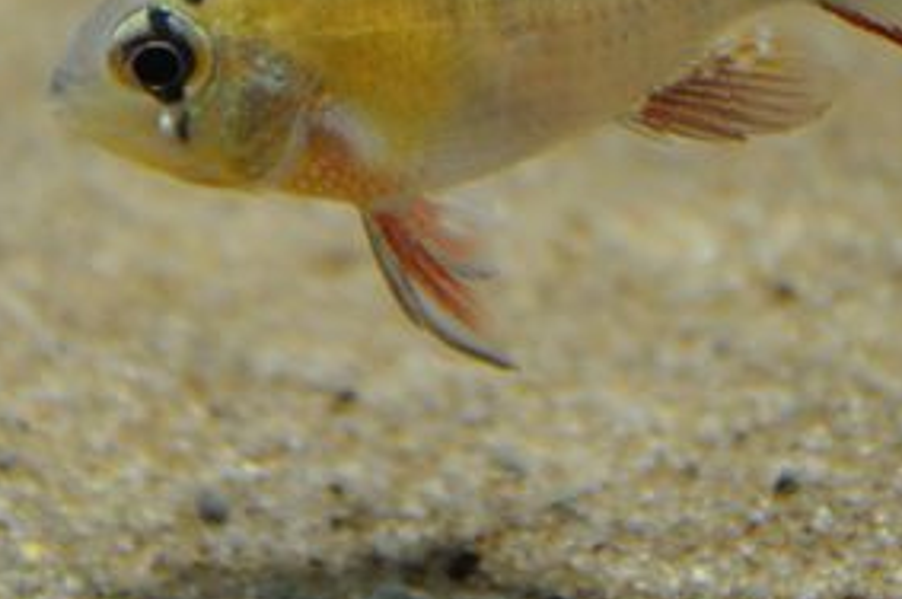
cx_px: 347
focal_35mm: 400
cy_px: 32
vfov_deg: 3.4
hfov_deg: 5.2
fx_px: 10017
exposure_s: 1/80
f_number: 5.6
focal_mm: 105
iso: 1600
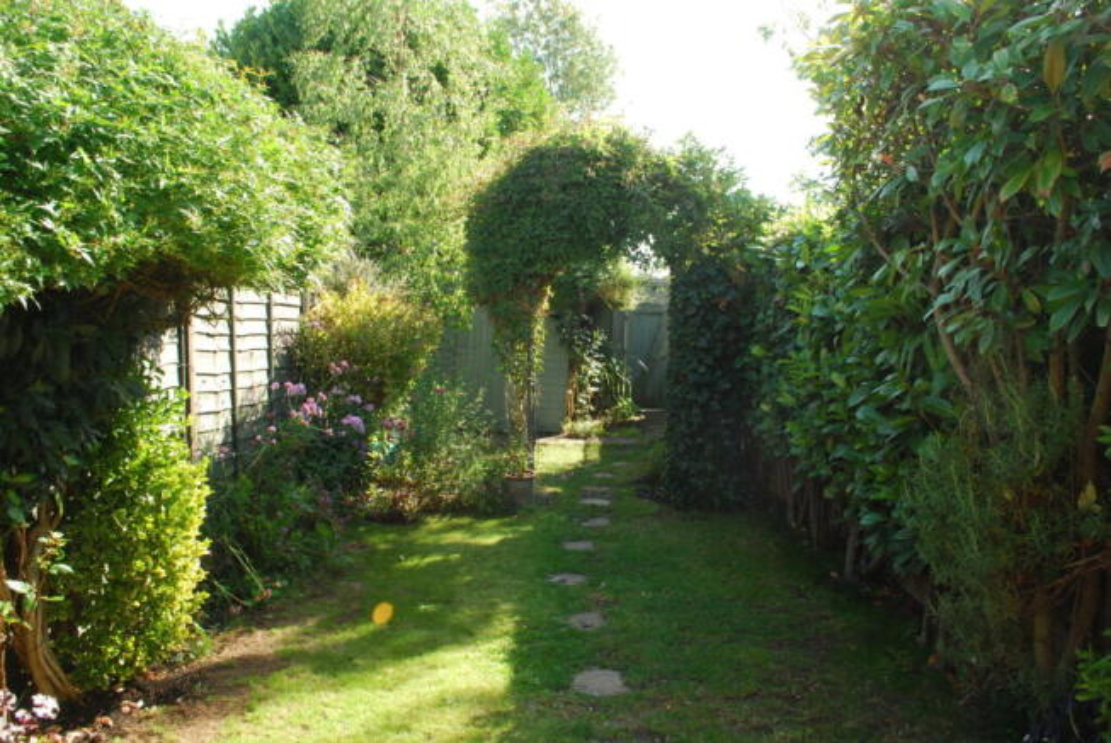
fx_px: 927
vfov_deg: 43.7
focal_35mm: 30
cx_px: 556
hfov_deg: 61.9
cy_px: 372
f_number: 8
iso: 800
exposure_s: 1/250
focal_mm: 20
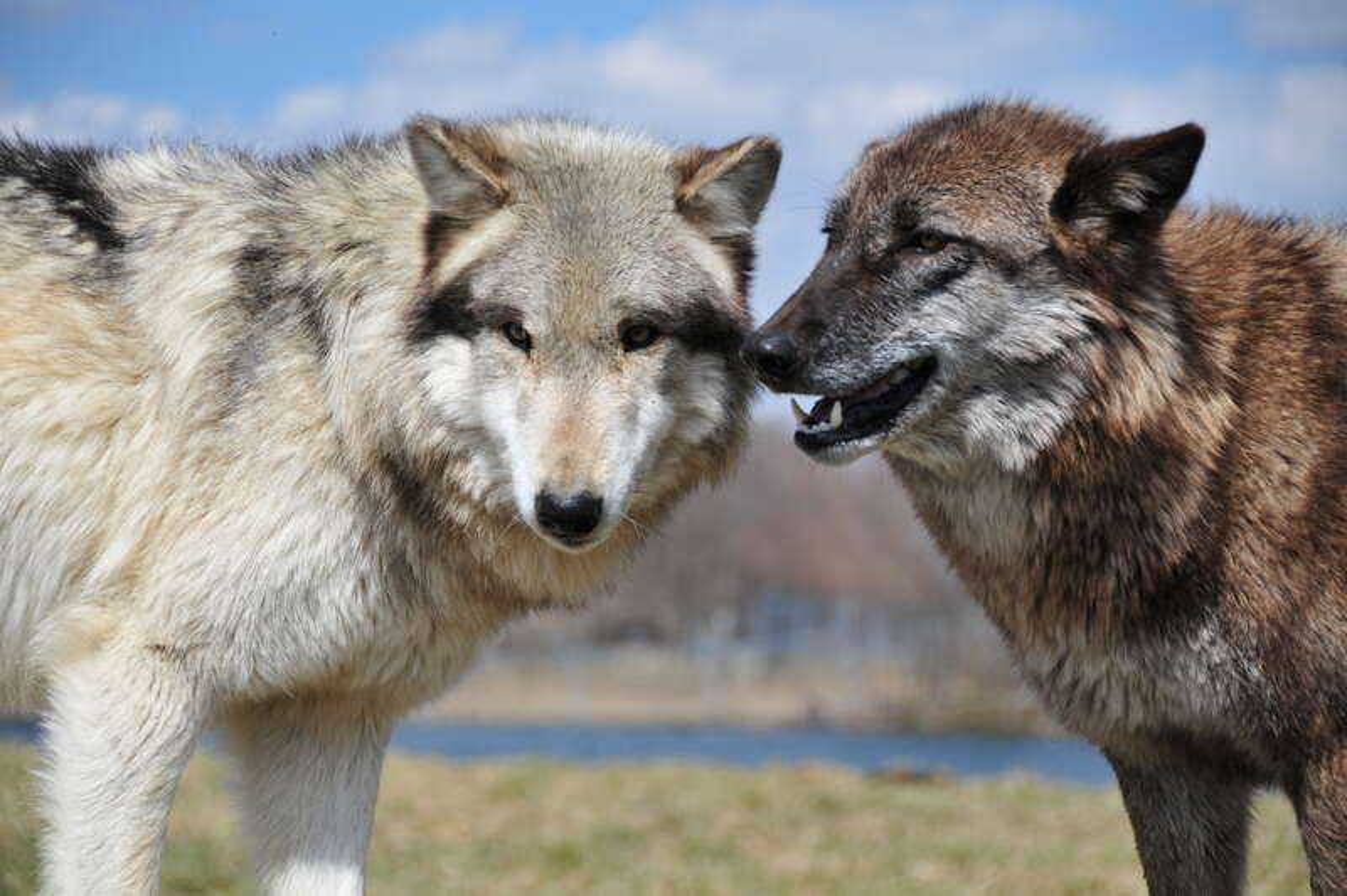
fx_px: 6729
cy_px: 448
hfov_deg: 11.4
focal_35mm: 180
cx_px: 674
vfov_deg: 7.6
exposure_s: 1/400
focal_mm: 120
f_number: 5.6
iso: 200
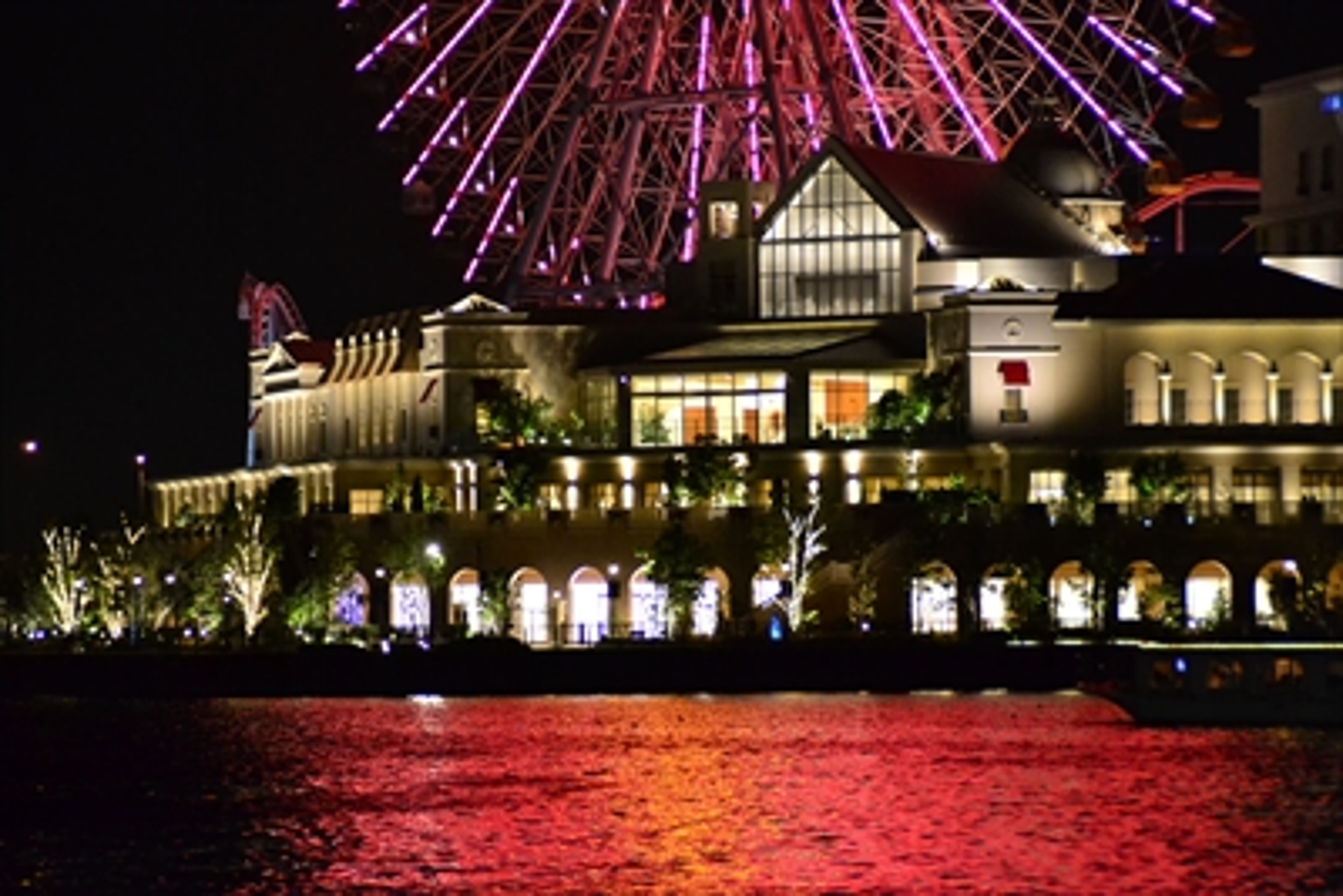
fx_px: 6717
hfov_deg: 11.4
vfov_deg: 7.6
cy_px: 448
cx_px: 672
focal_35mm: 180
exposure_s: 1/20
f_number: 6
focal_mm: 120
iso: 3200
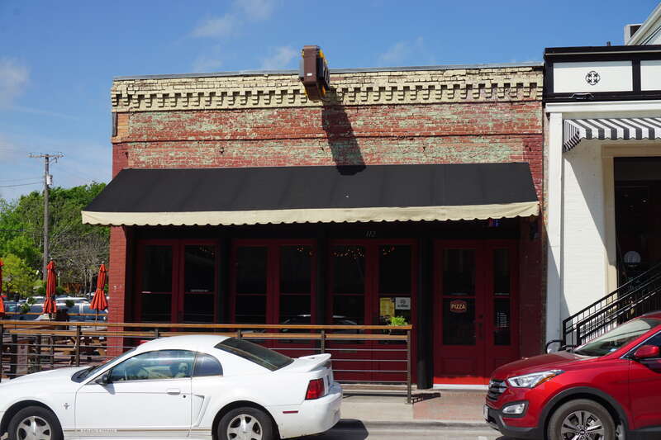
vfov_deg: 30.8
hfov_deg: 45.0
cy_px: 220
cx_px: 330
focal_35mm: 44
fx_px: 798
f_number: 11
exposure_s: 1/160
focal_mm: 29
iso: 100
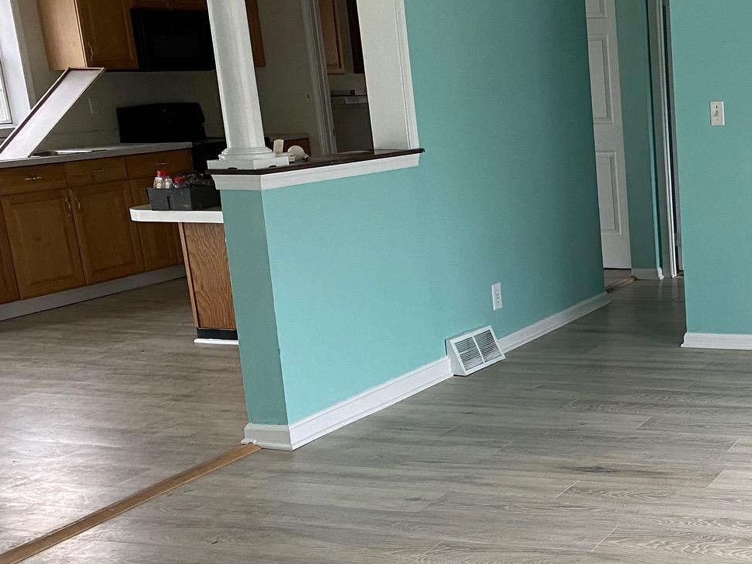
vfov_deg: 26.3
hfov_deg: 31.9
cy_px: 409
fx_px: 1195
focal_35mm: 55
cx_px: 775
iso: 125
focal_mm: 4.25
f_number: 1.8
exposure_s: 1/82
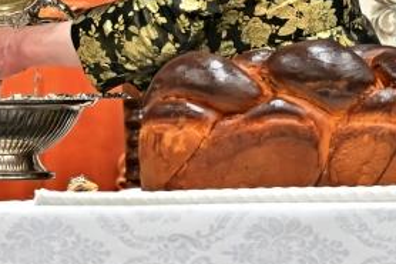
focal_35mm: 1106
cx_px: -36
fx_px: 12158
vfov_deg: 1.2
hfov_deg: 1.9
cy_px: -187
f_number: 2.8
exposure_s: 1/250
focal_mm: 200
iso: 400
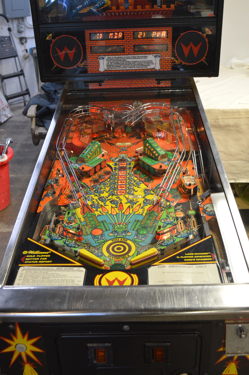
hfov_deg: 33.0
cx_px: 124
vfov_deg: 48.0
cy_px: 188
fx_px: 421
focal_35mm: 40
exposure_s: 1/50
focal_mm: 27
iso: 1600
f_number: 5.6
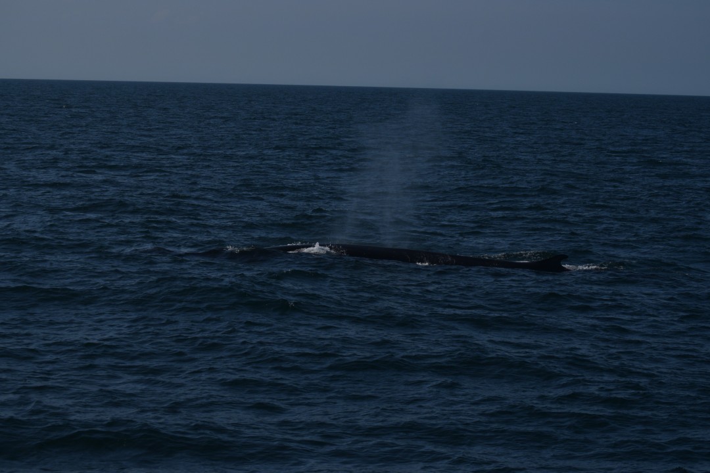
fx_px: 2219
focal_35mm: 112
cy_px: 236
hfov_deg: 18.2
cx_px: 355
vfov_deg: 12.2
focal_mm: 75
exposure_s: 1/4000
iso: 200
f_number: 7.1
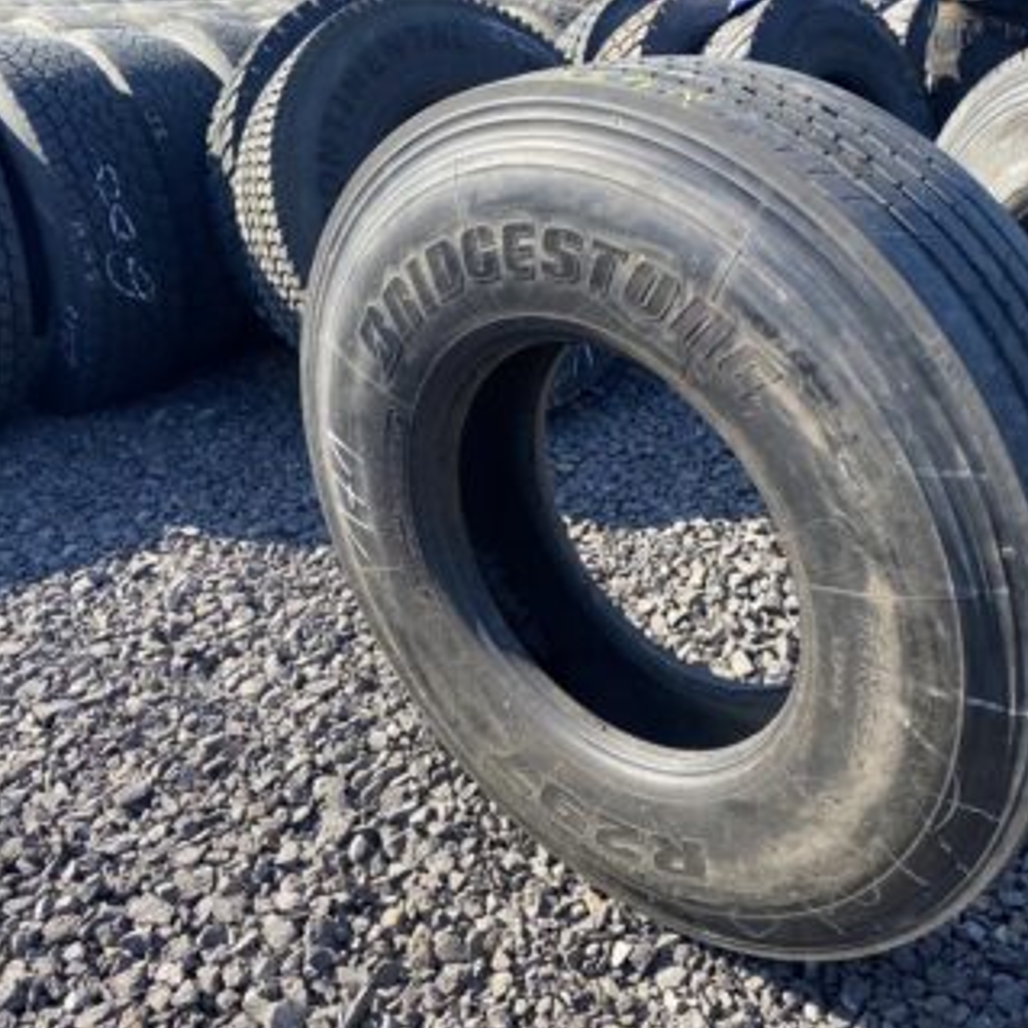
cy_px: 517
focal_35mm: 31
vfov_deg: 52.5
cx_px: 628
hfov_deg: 52.1
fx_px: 1042
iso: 32
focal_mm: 4.25
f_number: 1.8
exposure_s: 1/571
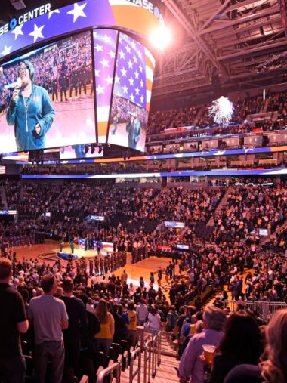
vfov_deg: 67.3
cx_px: 59
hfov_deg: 50.0
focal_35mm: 26
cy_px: 202
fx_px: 288
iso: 2000
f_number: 2.8
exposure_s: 1/320
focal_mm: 14
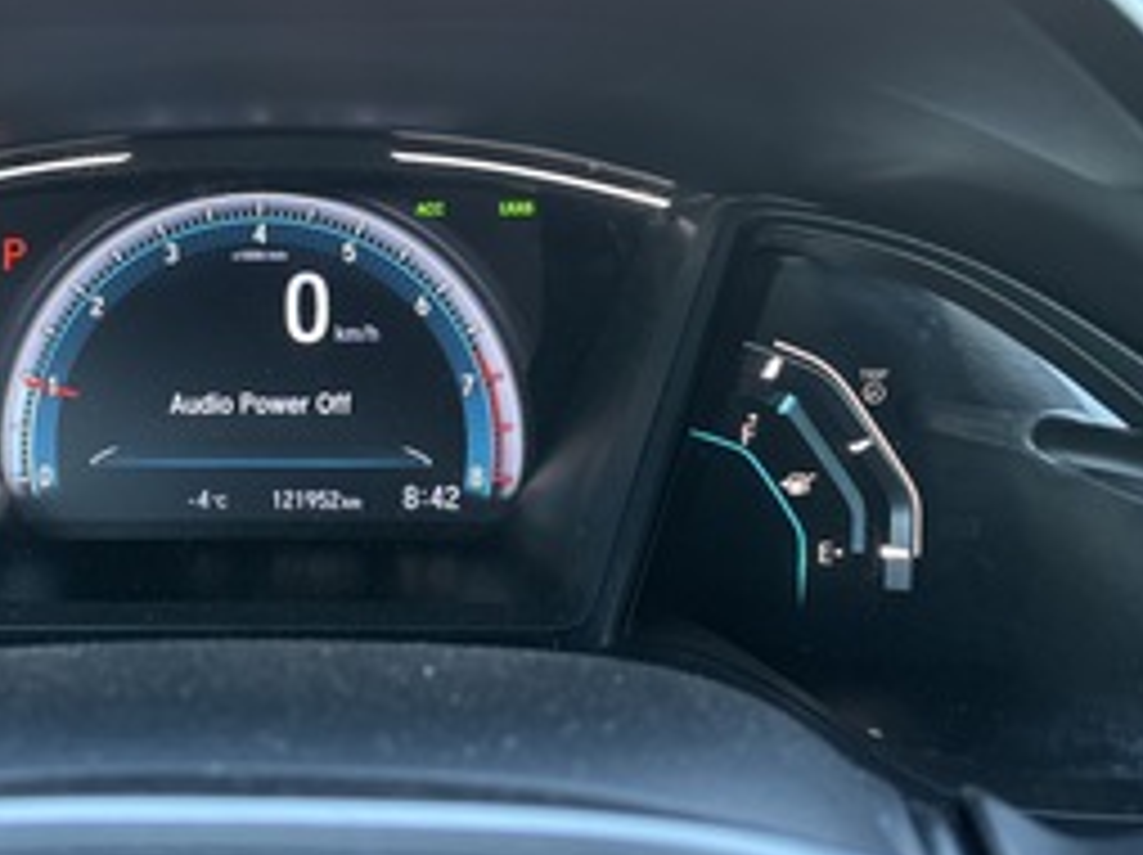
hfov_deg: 41.9
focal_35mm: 43
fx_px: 1418
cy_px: 394
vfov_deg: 33.5
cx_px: 220
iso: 200
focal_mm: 5.96
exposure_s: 1/60
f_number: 1.6
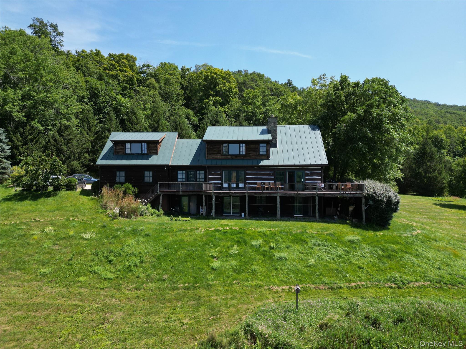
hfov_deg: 71.6
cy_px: 174
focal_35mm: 24
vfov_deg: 56.8
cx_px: 233
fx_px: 323
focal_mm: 6.72
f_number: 1.7
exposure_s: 1/2000
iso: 110
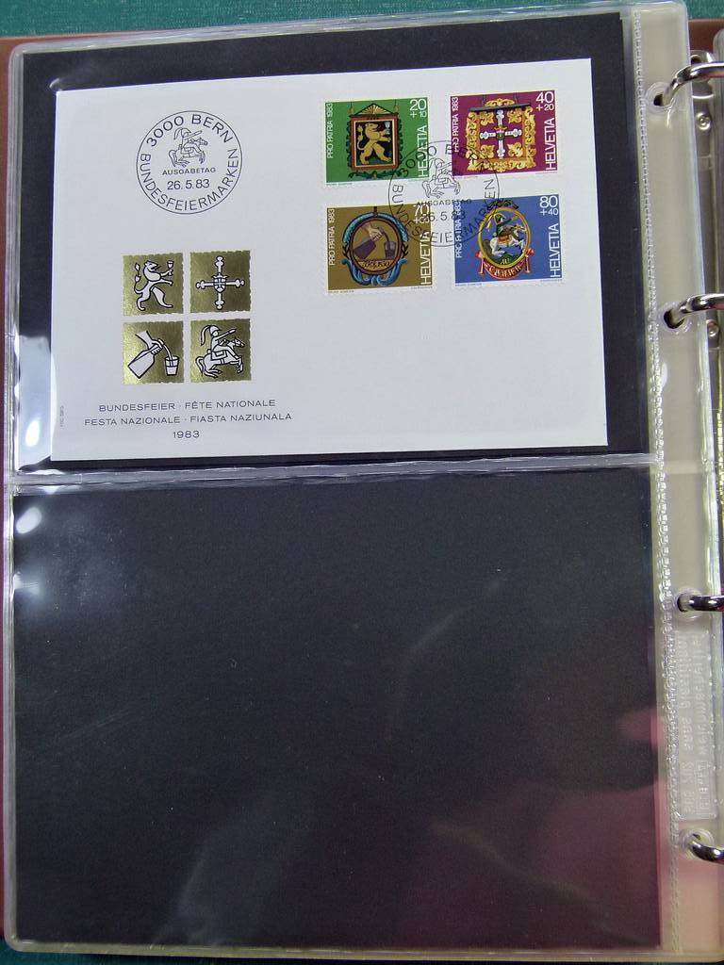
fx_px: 1115
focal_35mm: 40
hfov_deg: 36.0
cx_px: 362
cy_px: 482
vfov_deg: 46.8
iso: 160
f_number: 3.1
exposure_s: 1/100
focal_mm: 7.3
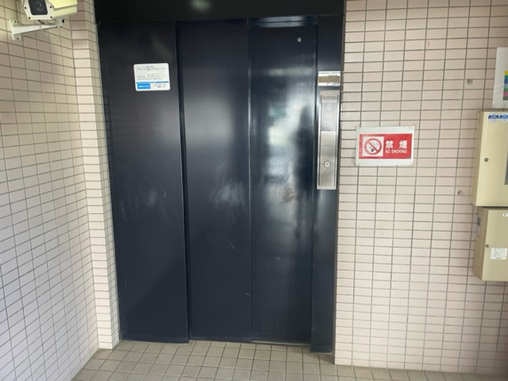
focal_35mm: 26
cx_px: 254
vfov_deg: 53.1
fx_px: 382
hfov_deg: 67.3
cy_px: 190
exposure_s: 1/60
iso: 100
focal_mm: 4.2
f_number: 1.6
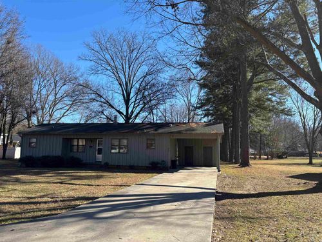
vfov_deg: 53.1
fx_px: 242
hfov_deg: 67.3
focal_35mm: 26
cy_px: 121
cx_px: 161
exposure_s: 1/1590
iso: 50
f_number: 1.6
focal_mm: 5.96
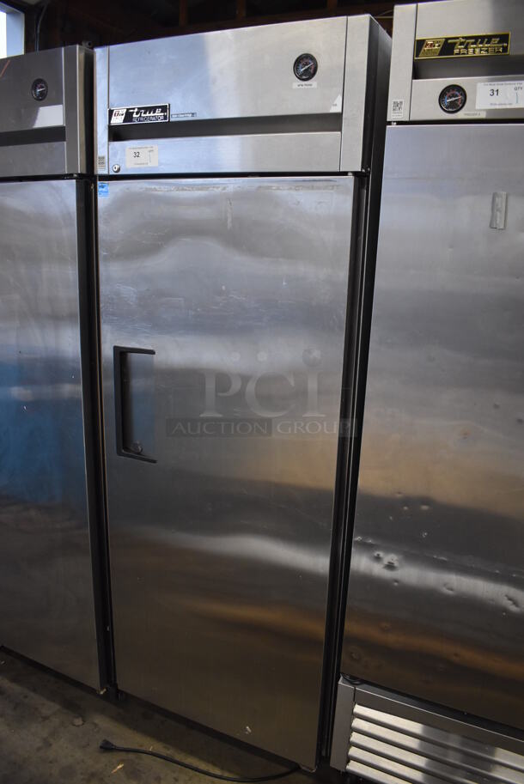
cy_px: 392
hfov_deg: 48.0
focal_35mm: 27
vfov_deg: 67.3
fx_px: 589
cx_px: 262
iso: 1600
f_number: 3.5
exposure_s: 1/125
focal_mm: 18
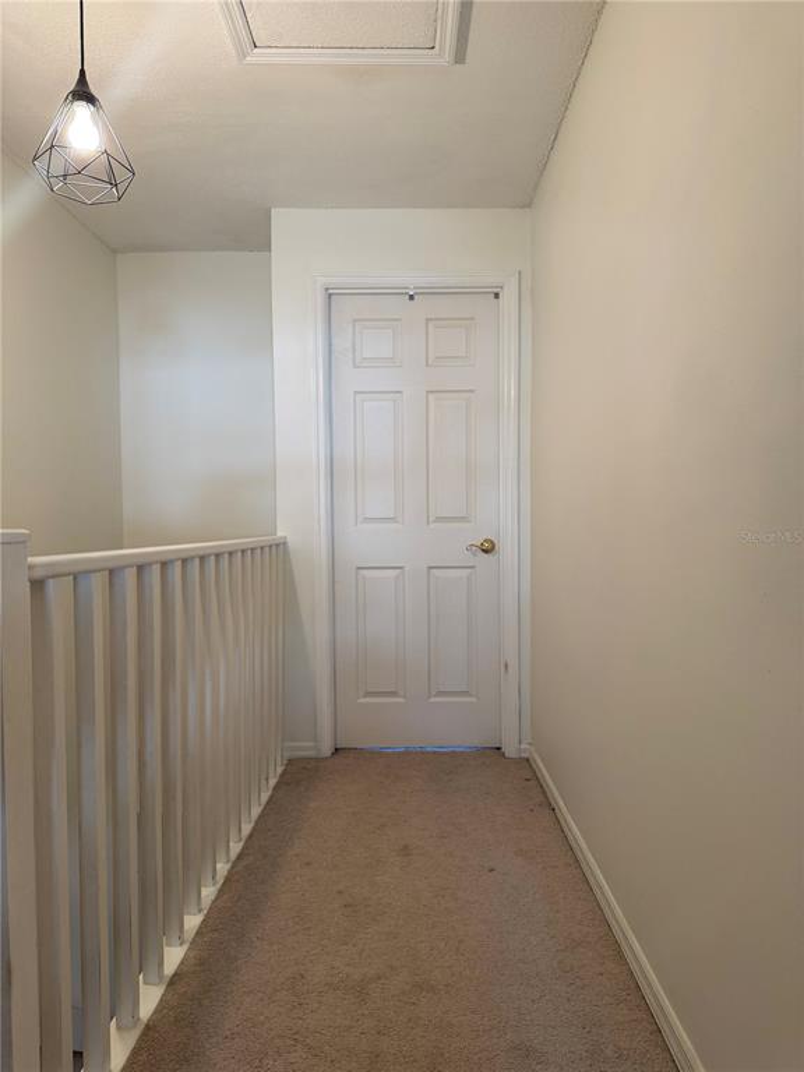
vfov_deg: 71.6
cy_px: 536
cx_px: 402
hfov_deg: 56.8
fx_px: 743
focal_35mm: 24
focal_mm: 6.76
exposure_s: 1/60
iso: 160
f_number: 1.78
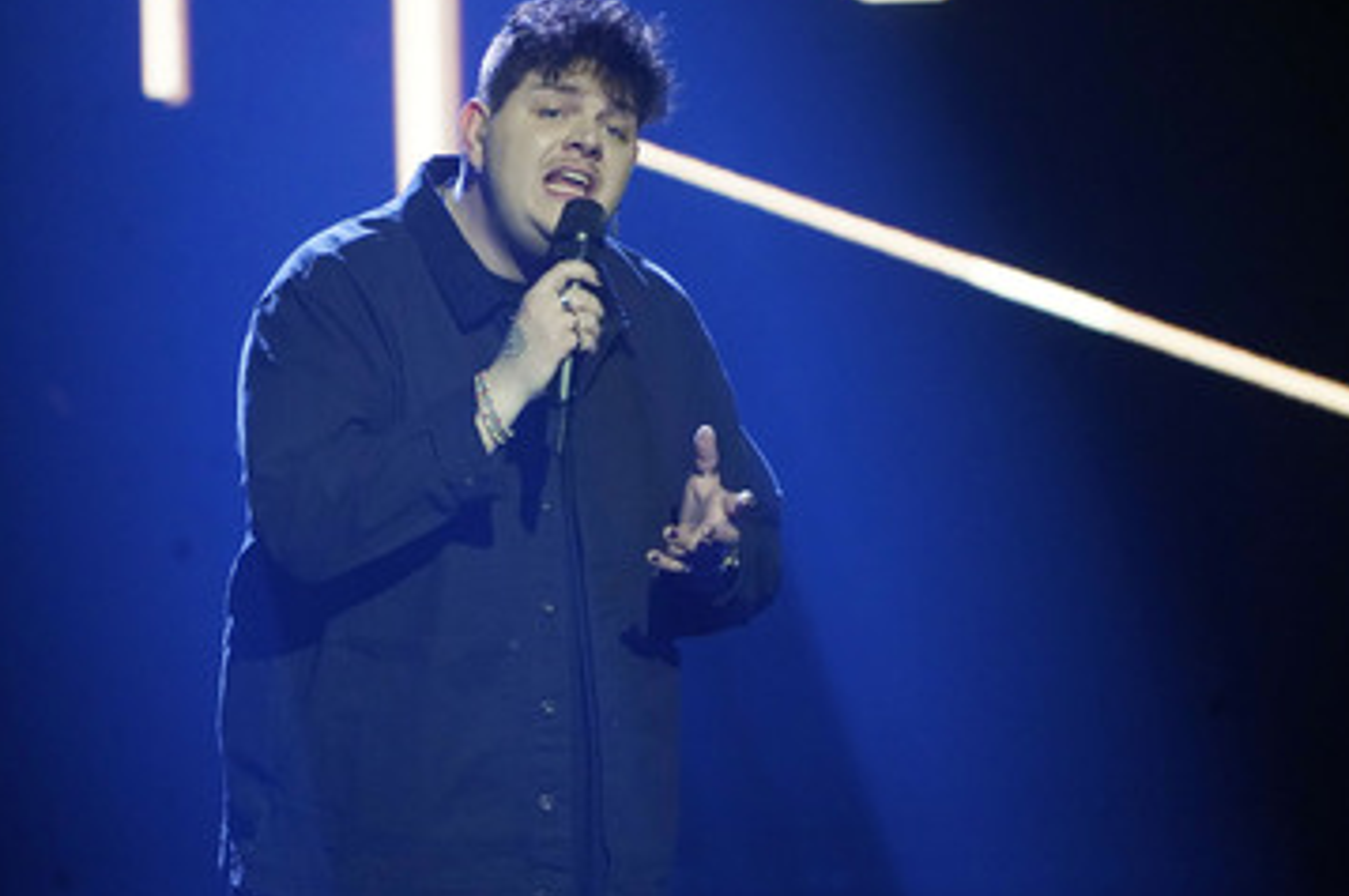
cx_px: 597
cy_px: 478
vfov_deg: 2.1
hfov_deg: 3.1
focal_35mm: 666
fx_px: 24933
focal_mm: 529
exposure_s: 1/80
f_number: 6.3
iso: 6400
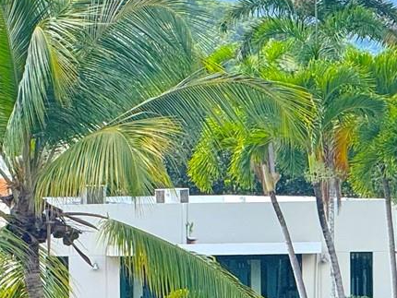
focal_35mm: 446
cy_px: 219
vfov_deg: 3.3
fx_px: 5118
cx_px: 43
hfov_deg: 4.4
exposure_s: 1/1167
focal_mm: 15.66
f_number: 2.8
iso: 50
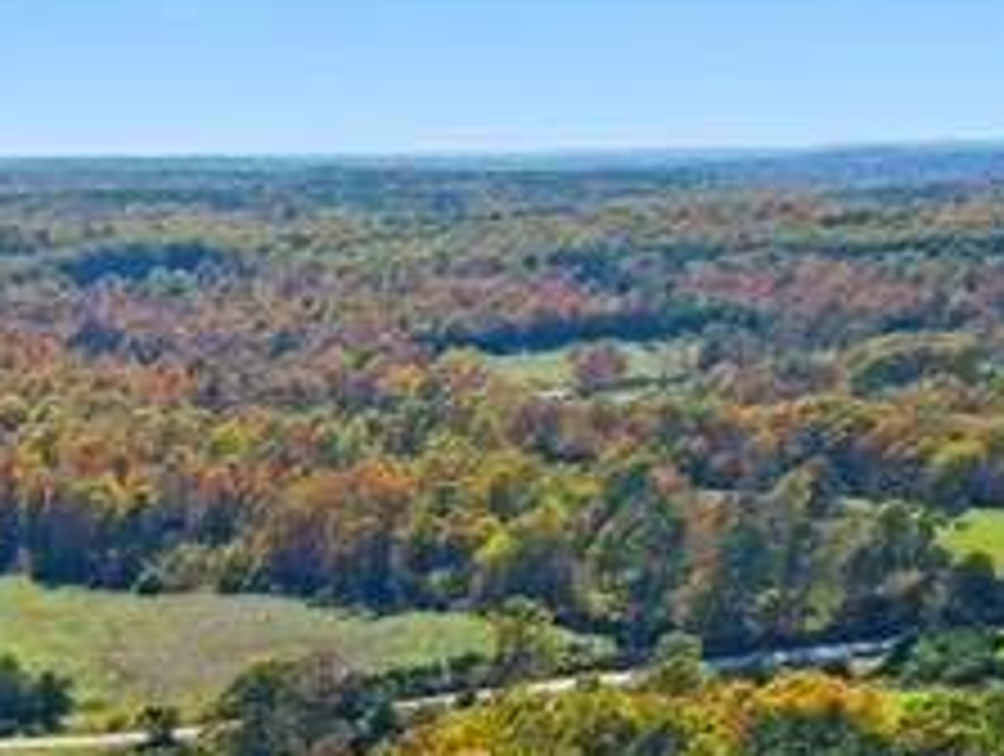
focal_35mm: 110
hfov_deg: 14.1
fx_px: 3196
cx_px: -1171
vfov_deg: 11.6
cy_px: 1701
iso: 100
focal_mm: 6.7
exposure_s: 1/800
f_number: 1.7
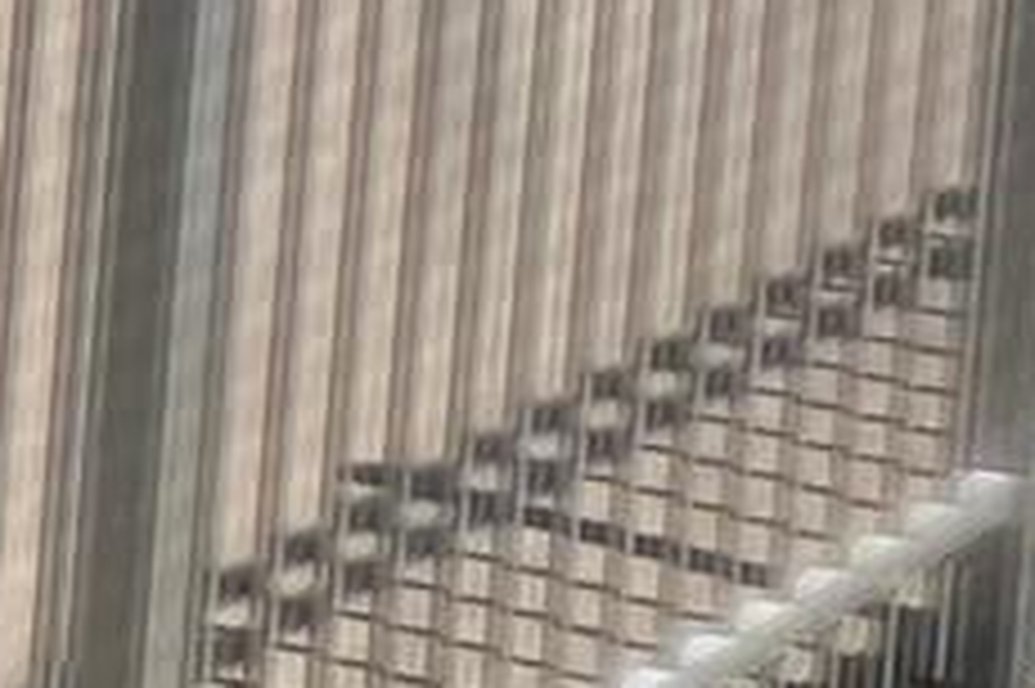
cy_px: -1138
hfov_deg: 3.6
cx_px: -2367
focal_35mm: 558
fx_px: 16031
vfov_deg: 2.4
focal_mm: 9
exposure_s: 1/809
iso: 32
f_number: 2.8
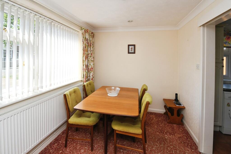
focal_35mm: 15
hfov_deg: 100.4
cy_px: 77
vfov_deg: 77.3
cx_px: 116
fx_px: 96
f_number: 10
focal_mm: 10
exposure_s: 1/250
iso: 800
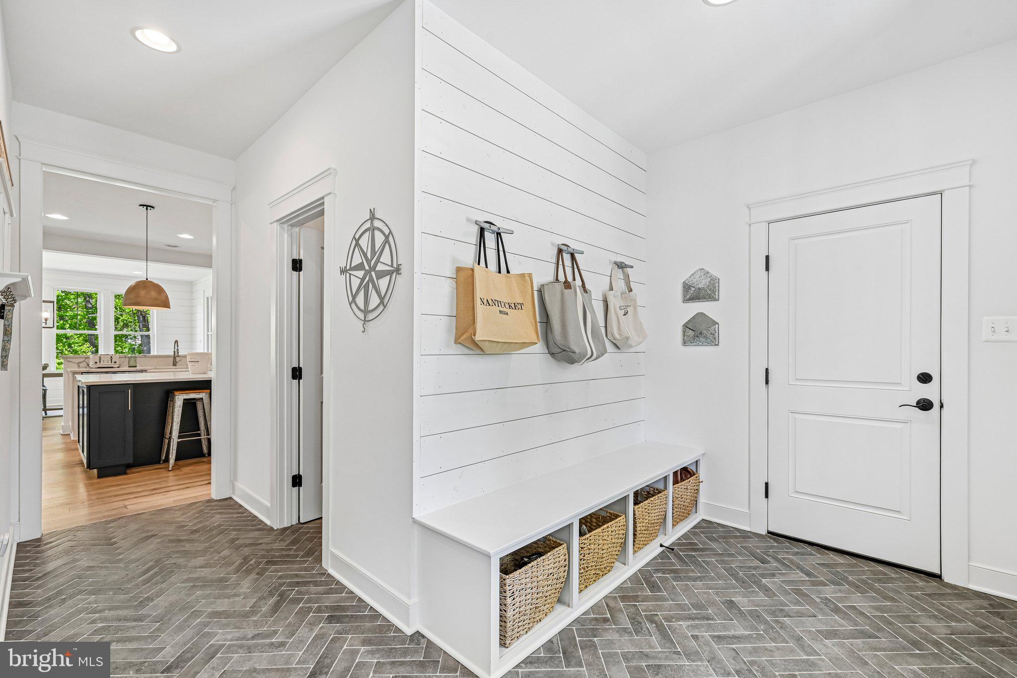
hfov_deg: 98.5
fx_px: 438
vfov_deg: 75.5
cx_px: 508
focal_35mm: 16
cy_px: 339
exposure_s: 1/15
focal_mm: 15.5
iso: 200
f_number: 8
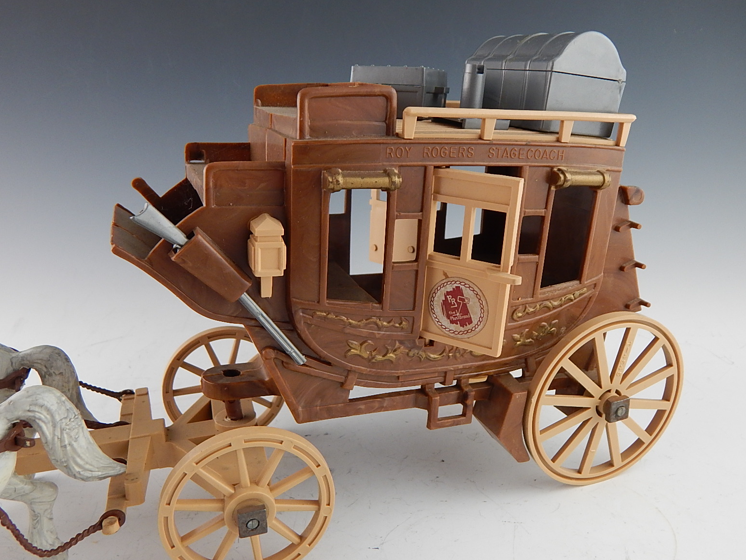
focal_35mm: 29
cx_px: 378
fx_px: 625
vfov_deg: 48.2
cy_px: 280
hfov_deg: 61.7
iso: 180
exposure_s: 1/30
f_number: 3.2
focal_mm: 5.1
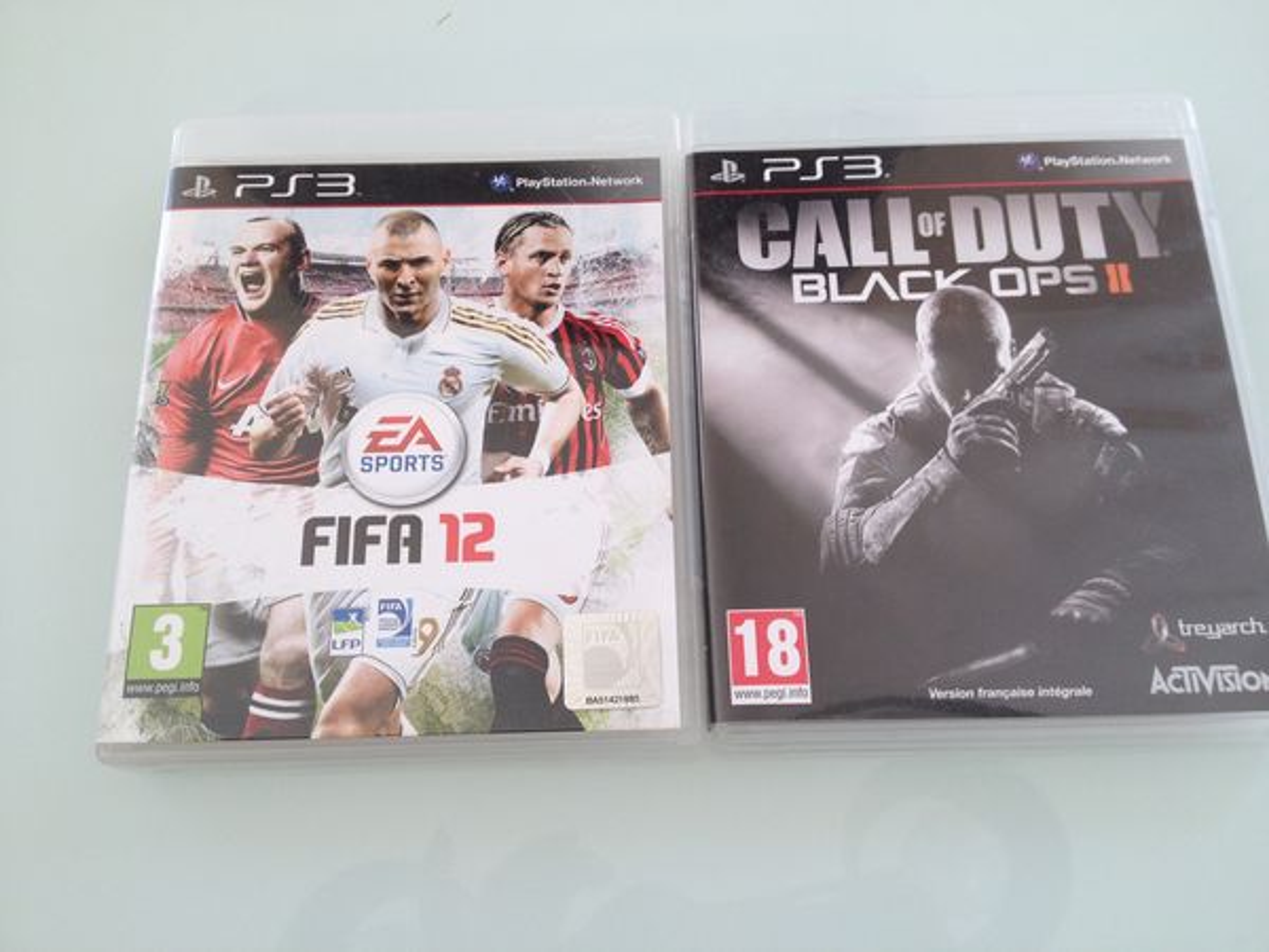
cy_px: 476
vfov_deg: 40.7
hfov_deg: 52.6
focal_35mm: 35
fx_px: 1283
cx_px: 634
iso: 64
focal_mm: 4.28
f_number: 2.4
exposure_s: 1/120
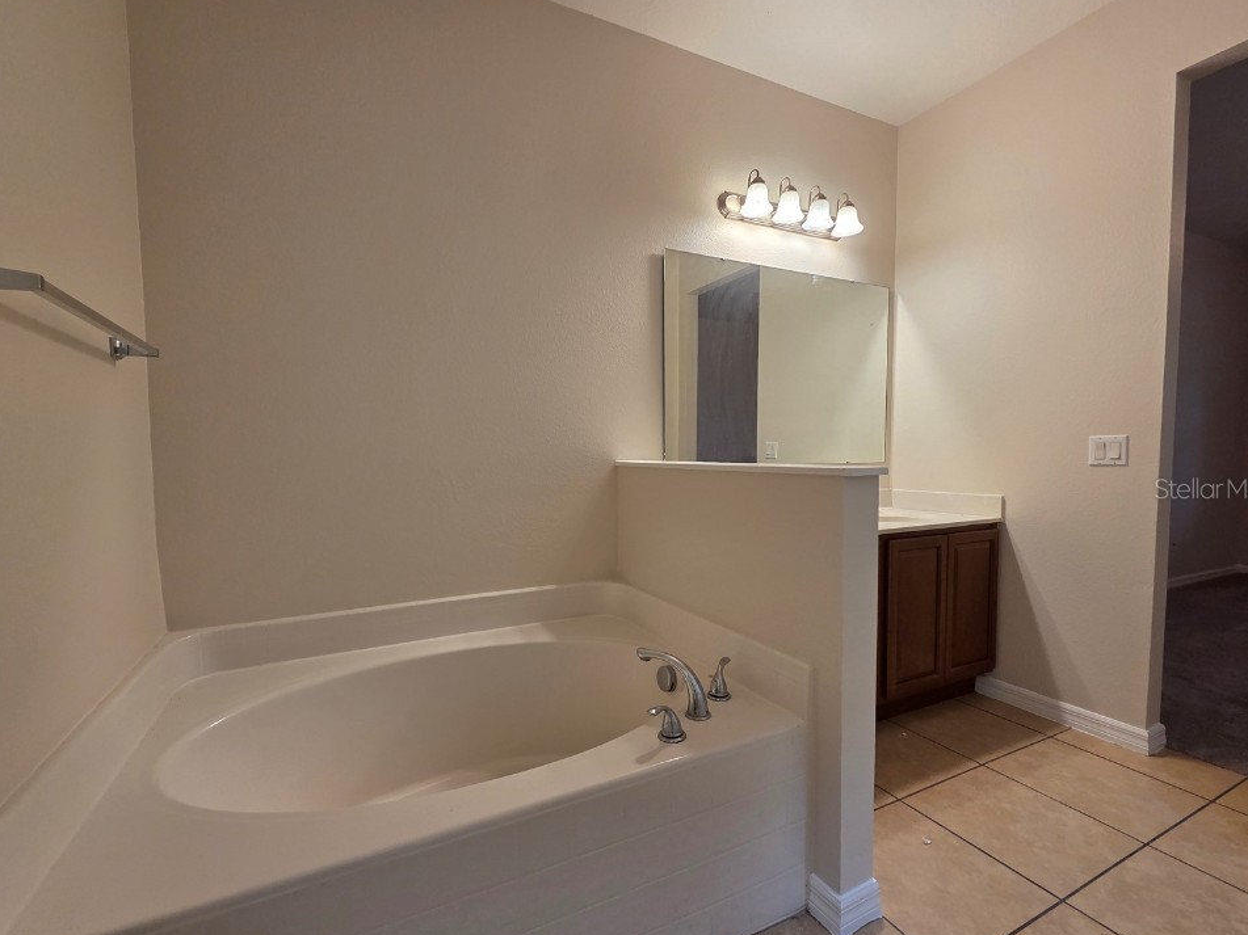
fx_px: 505
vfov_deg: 85.6
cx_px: 606
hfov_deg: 102.0
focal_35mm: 14
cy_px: 488
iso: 160
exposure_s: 1/60
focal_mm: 2.2
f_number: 2.2
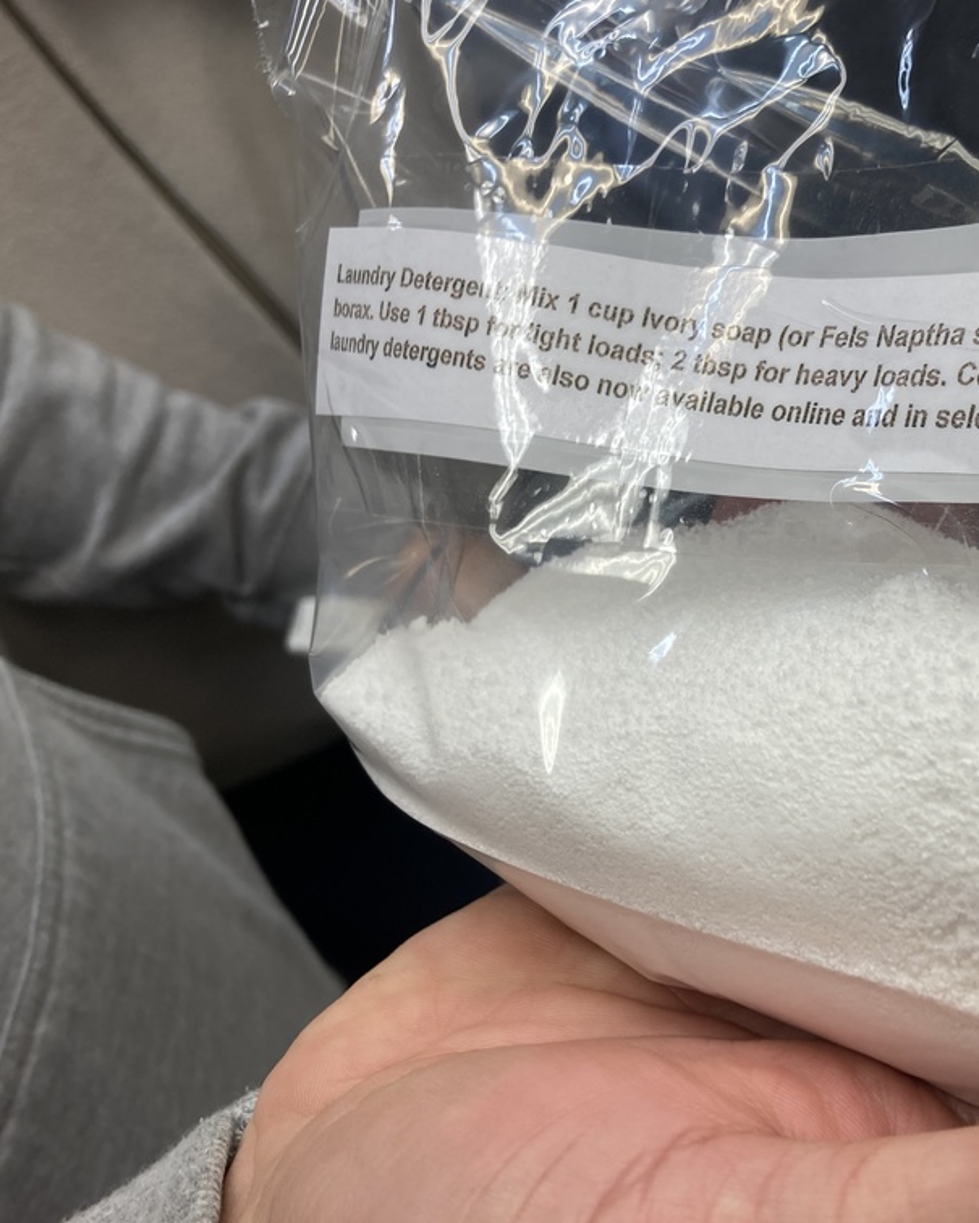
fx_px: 1340
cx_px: 730
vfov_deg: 49.1
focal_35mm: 37
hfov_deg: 39.1
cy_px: 608
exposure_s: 1/120
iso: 50
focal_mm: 3.99
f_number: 1.8
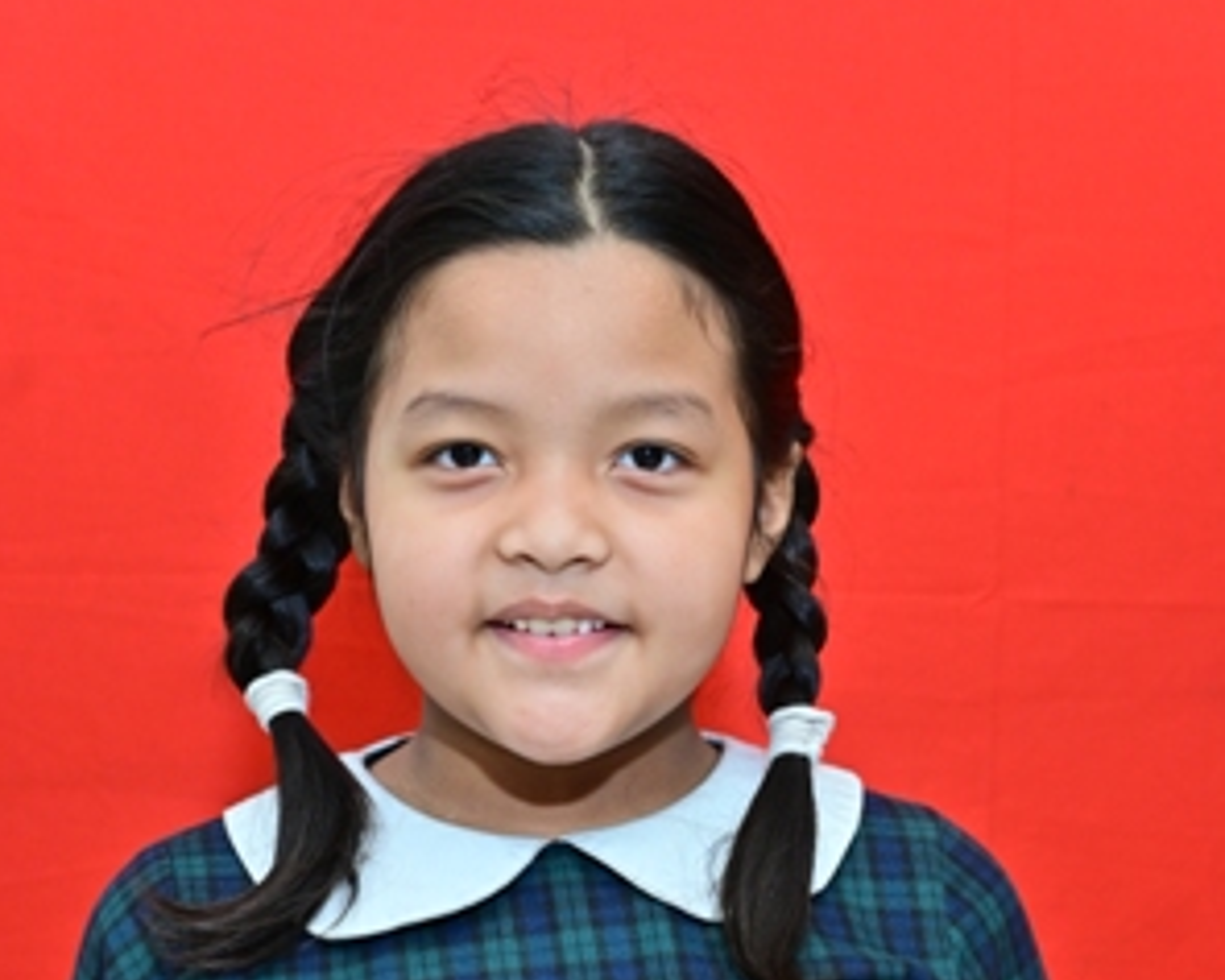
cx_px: 610
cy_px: 769
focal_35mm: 126
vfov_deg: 12.2
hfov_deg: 15.3
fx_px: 4559
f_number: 5
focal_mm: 59
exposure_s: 1/100
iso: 400
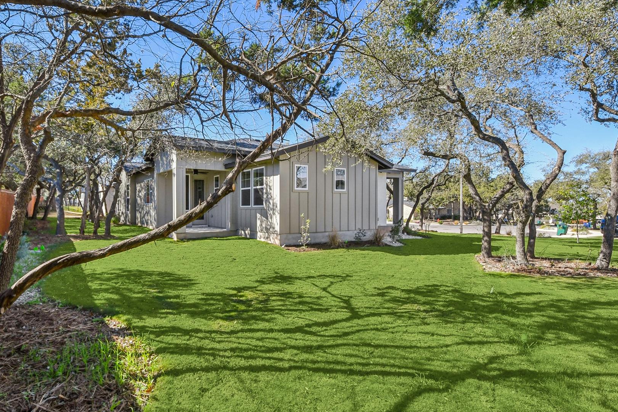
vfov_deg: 64.5
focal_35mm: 19
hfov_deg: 86.4
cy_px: 190
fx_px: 326
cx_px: 268
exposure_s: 1/500
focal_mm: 10
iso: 400
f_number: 8
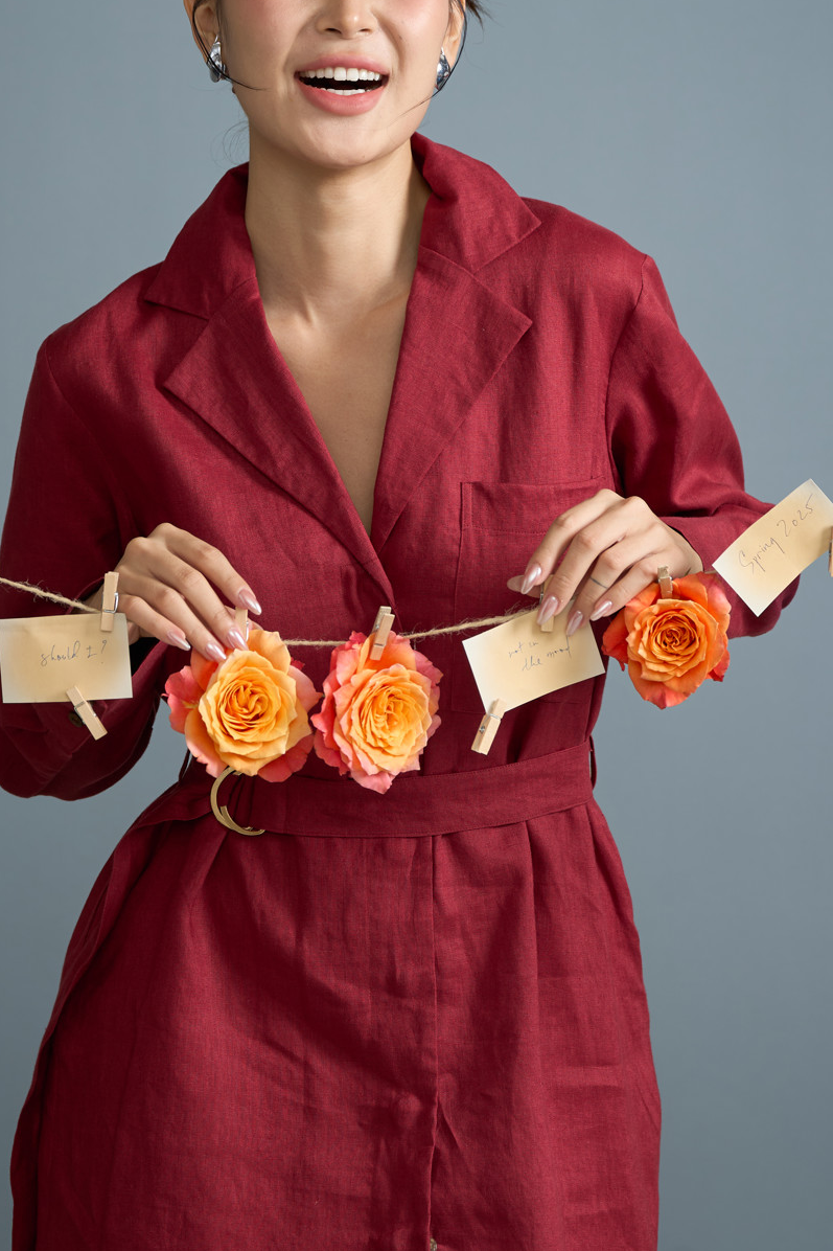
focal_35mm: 185
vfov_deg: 11.1
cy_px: 570
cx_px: 367
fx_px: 6422
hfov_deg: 7.4
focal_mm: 108
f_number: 5.6
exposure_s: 1/100
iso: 80
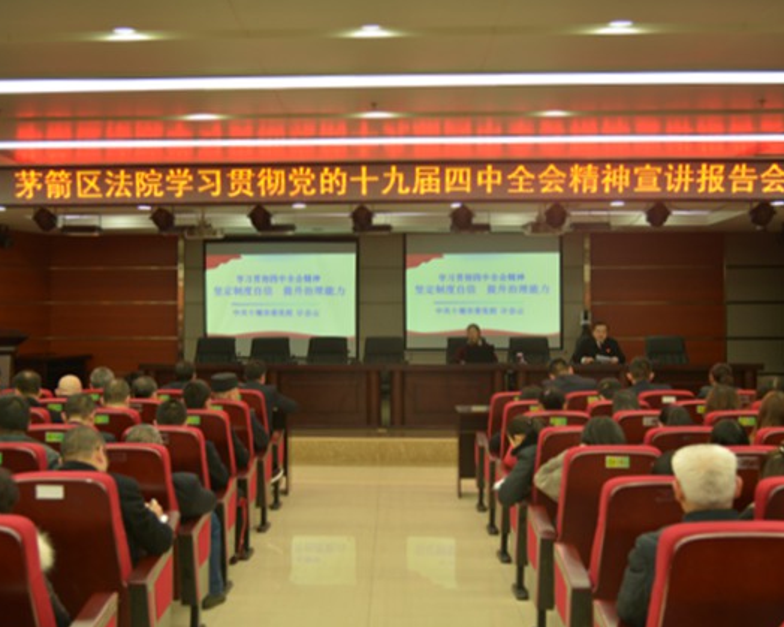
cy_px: 314
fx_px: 905
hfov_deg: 46.8
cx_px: 379
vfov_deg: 38.2
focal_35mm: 39
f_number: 4
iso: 400
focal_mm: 34
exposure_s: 1/40
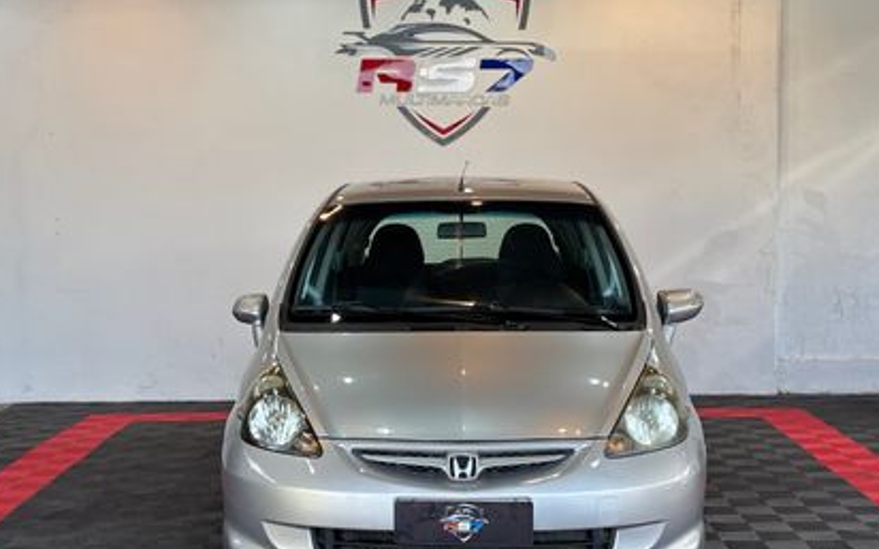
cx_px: 437
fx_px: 1508
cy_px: 323
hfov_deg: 32.5
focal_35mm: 63
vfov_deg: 20.6
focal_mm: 5.96
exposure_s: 1/210
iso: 32
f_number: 1.6
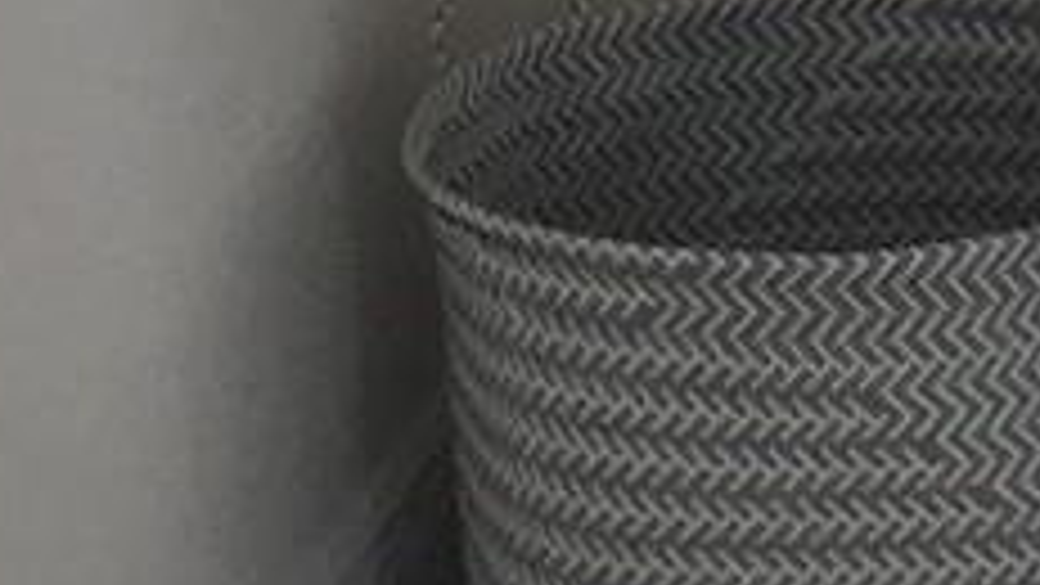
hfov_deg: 9.8
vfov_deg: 5.2
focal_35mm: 219
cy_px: -1346
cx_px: 437
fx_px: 6040
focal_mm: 4.15
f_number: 2.2
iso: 40
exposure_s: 1/30
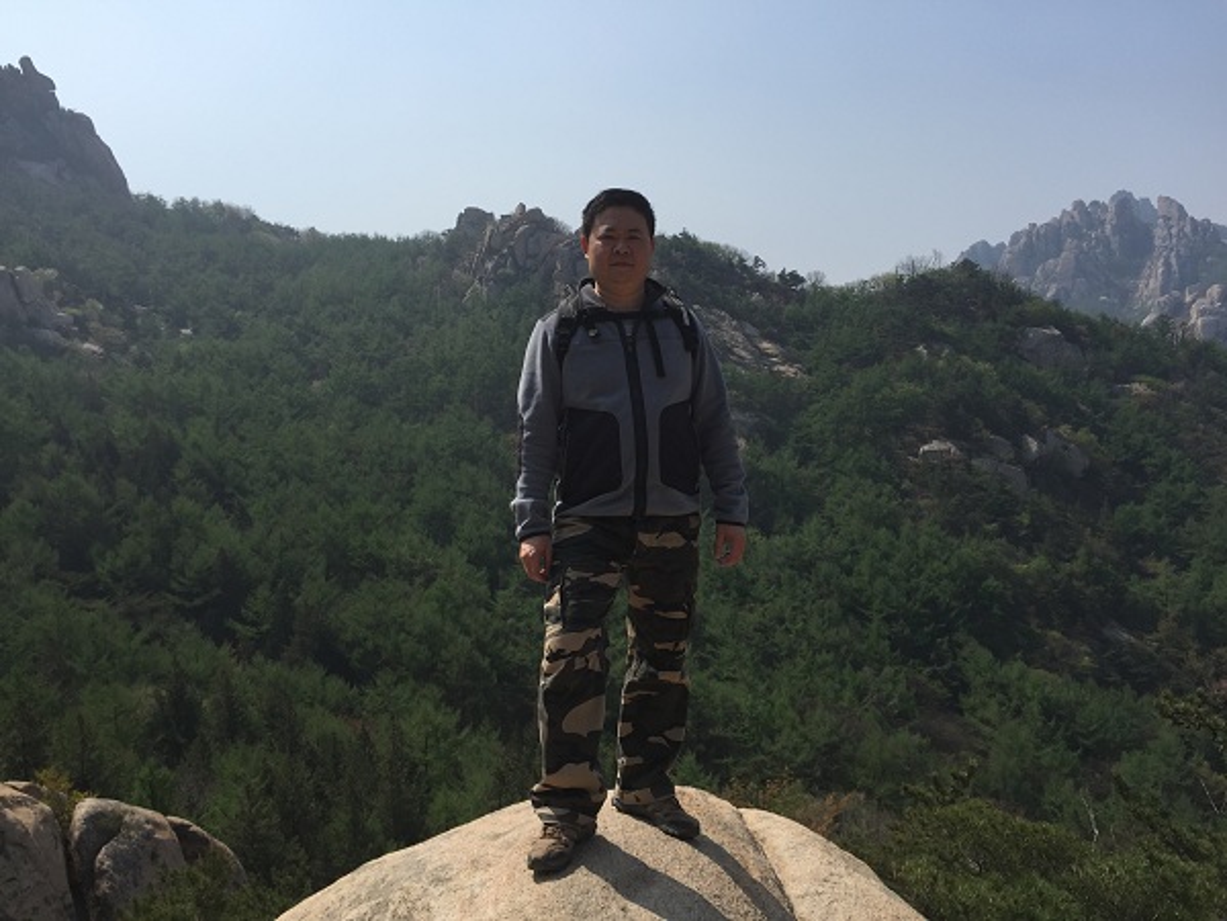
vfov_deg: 48.2
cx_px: 614
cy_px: 460
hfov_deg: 61.7
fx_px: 1028
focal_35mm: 29
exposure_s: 1/2639
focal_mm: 4.15
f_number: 2.2
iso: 32
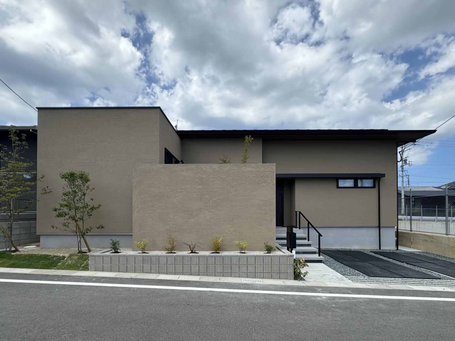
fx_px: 184
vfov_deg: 85.7
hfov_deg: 102.1
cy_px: 170
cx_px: 228
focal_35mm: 14
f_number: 2.2
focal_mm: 2.22
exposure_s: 1/1323
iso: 50
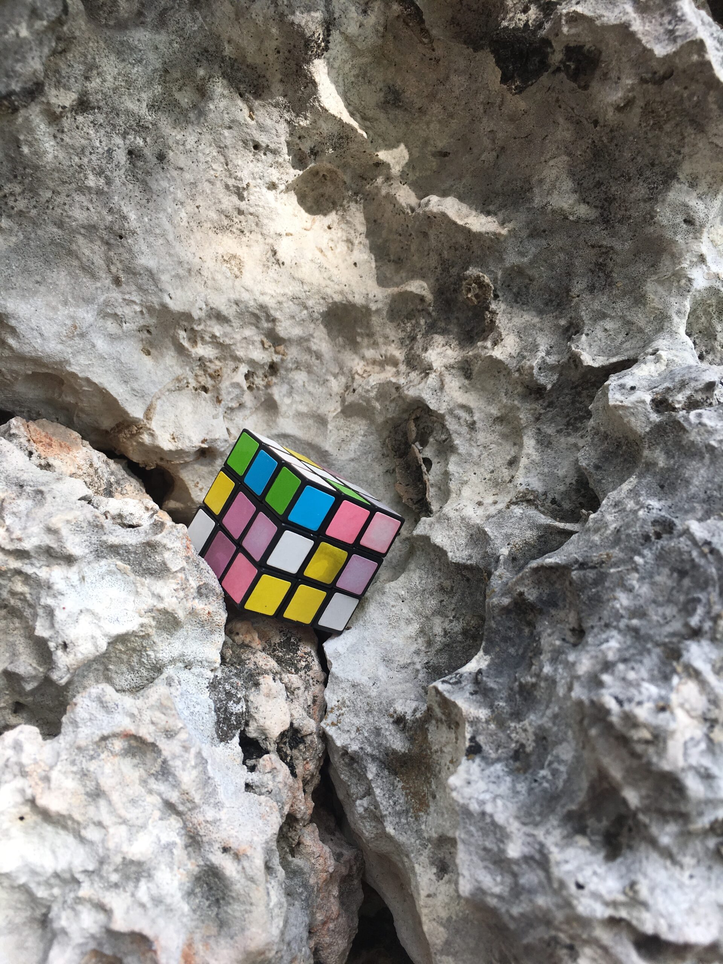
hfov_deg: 48.2
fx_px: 808
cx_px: 362
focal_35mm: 29
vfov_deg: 61.7
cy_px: 482
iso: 25
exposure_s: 1/458
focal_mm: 4.15
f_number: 2.2
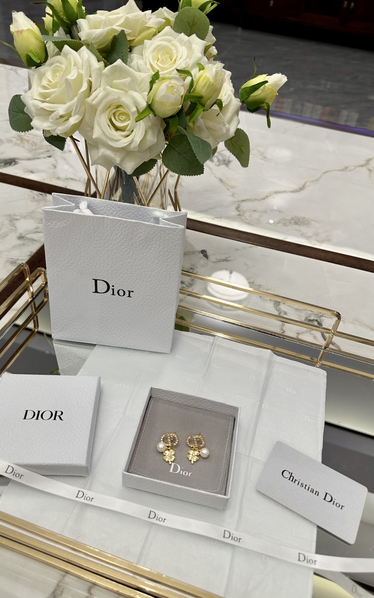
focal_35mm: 26
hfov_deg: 47.6
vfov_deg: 70.4
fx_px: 424
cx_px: 183
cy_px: 295
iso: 80
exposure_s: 1/100
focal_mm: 6.86
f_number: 1.78
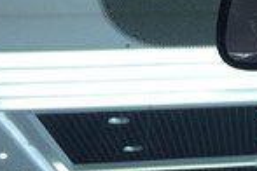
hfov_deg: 12.6
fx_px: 1028
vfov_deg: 8.8
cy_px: -202
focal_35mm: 144
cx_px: 502
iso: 64
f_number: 2.2
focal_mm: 4.15
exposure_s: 1/100
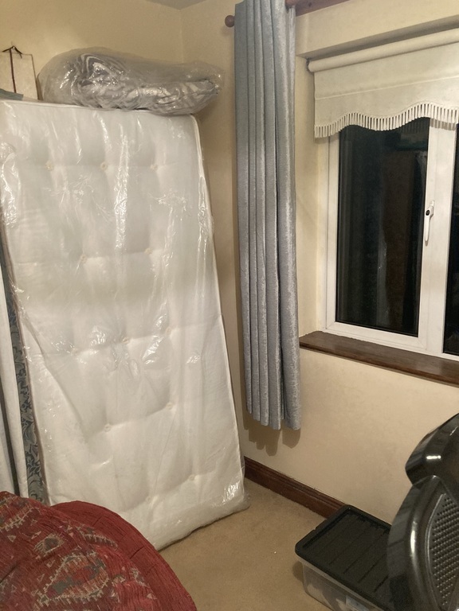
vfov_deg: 63.4
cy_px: 306
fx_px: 495
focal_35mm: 28
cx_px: 230
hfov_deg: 49.7
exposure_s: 1/50
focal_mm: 3.99
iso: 320
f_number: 1.8
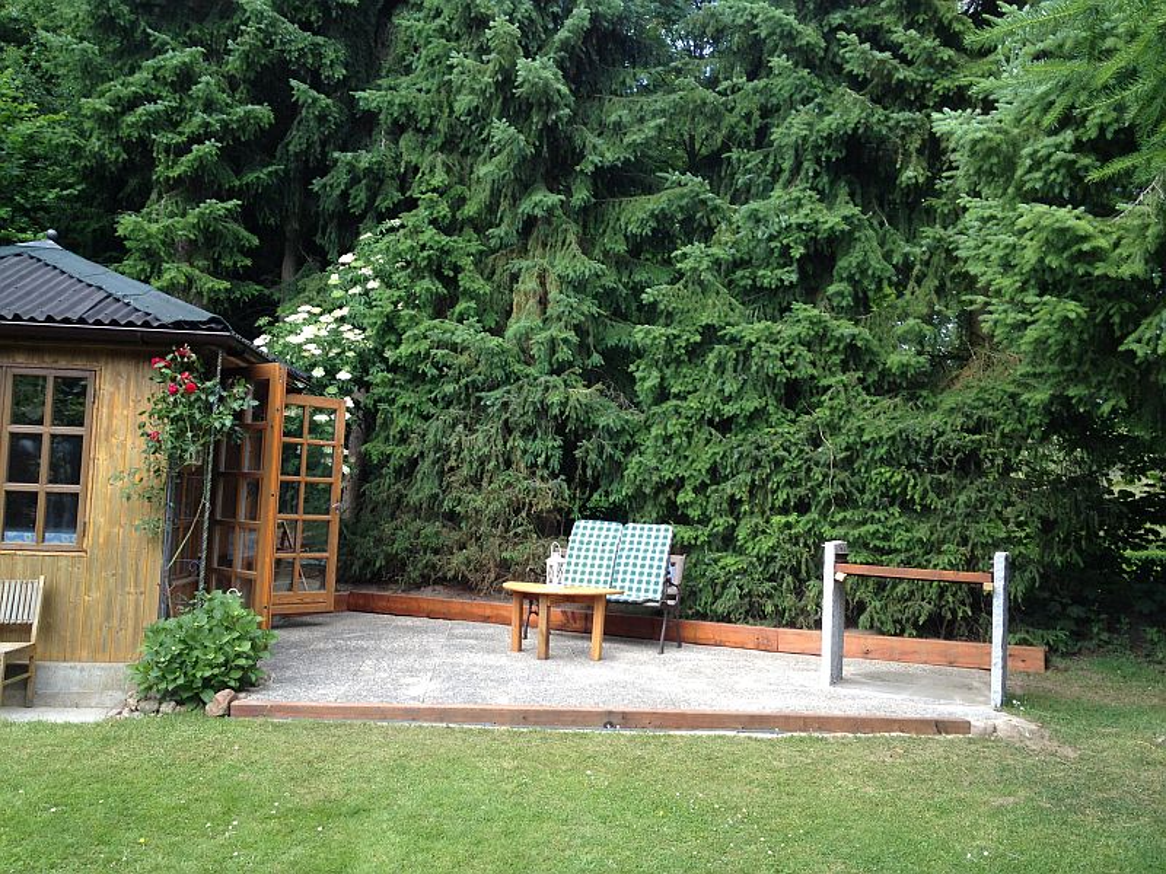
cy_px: 437
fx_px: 1179
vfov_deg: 40.7
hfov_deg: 52.6
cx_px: 583
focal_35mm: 35
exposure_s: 1/141
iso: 50
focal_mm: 4.28
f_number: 2.4
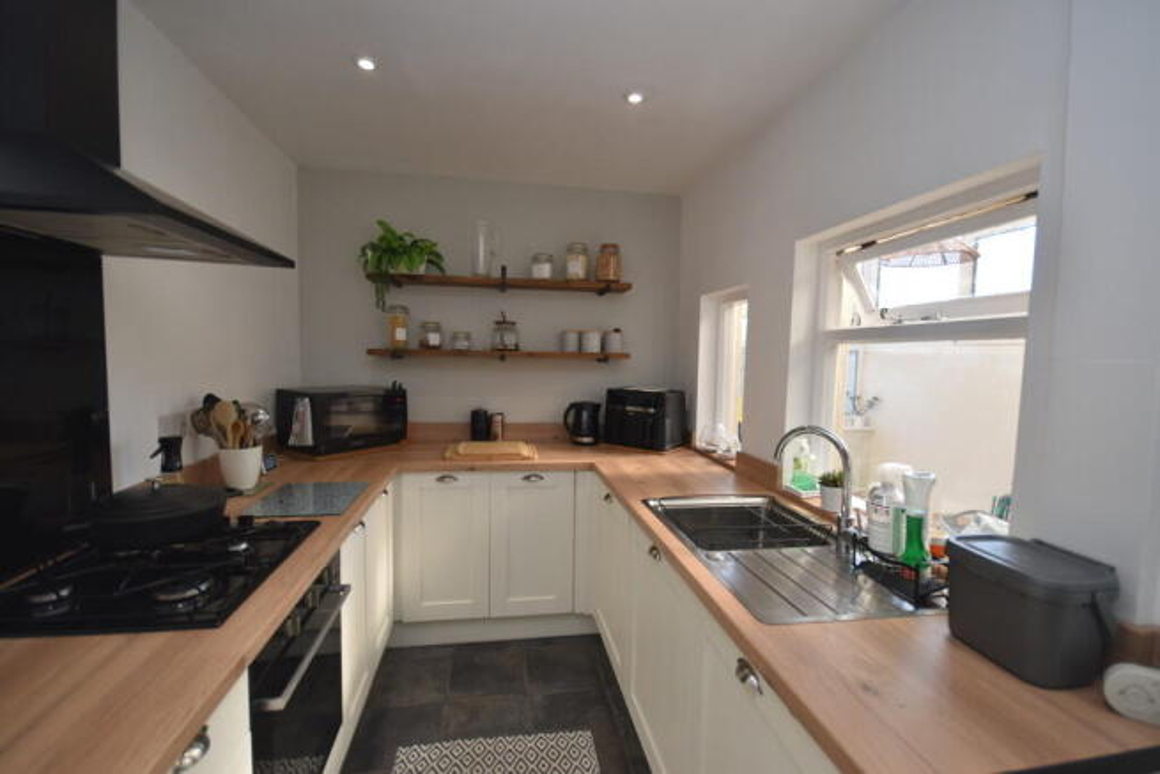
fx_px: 483
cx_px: 580
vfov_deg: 77.4
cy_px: 387
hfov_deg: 100.4
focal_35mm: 15
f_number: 5
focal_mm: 10
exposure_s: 1/200
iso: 280
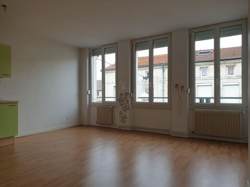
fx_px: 188
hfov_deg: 67.3
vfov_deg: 53.1
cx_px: 125
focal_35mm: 26
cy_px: 94
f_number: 2.4
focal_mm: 4.3
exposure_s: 1/100
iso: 80
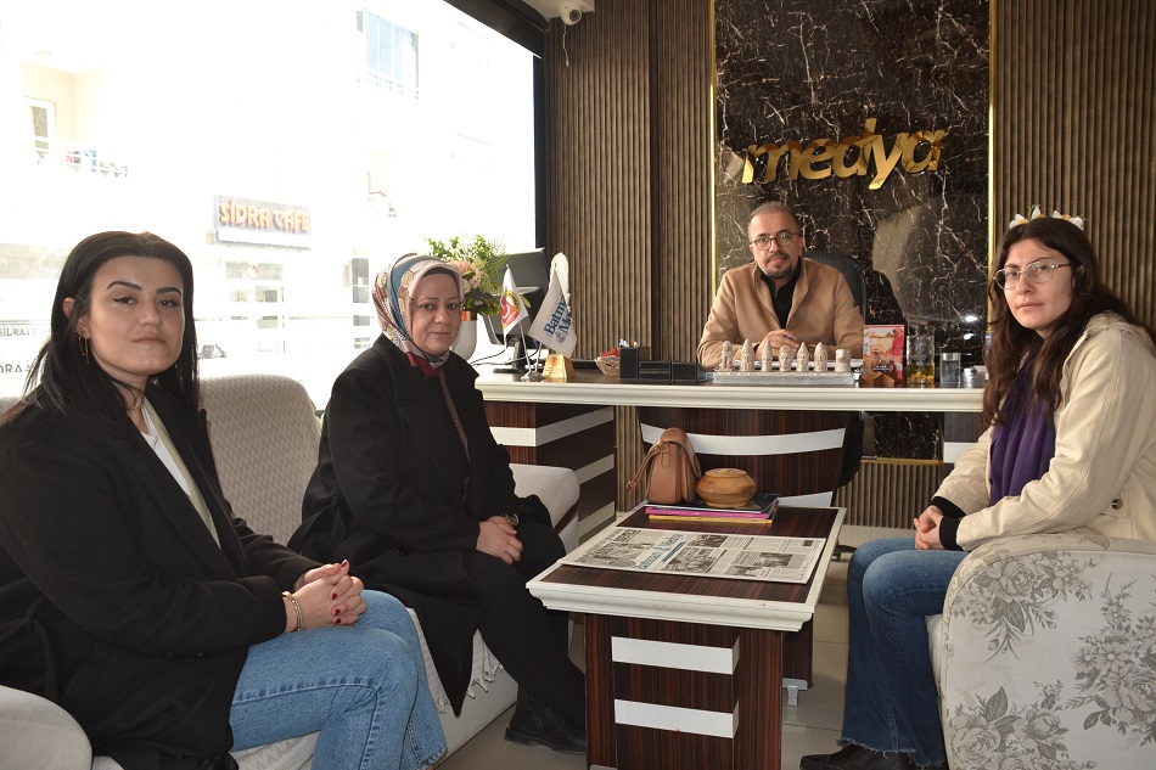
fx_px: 867
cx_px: 578
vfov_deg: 47.9
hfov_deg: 67.4
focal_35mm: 27
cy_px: 385
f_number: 4
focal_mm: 18
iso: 400
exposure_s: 1/125
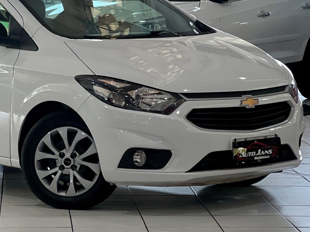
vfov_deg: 8.4
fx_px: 1585
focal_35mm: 177
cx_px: 43
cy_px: 17
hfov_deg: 11.1
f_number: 2.8
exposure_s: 1/120
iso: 100
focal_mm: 9
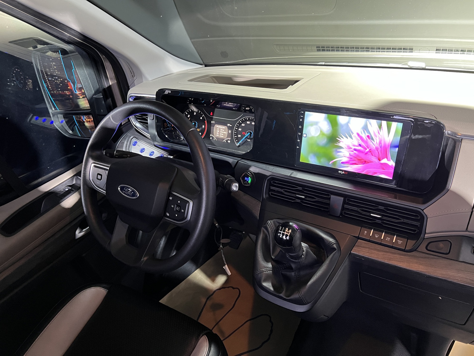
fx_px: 356
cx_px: 237
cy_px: 178
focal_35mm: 26
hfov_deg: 67.3
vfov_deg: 53.1
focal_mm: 5.7
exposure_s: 1/55
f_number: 1.5
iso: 500
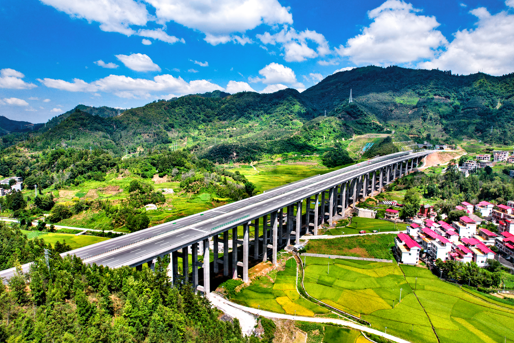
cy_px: 178
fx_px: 328
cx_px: 252
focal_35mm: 23
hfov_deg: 76.1
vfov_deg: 55.1
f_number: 2.8
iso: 100
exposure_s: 1/2000
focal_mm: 8.38
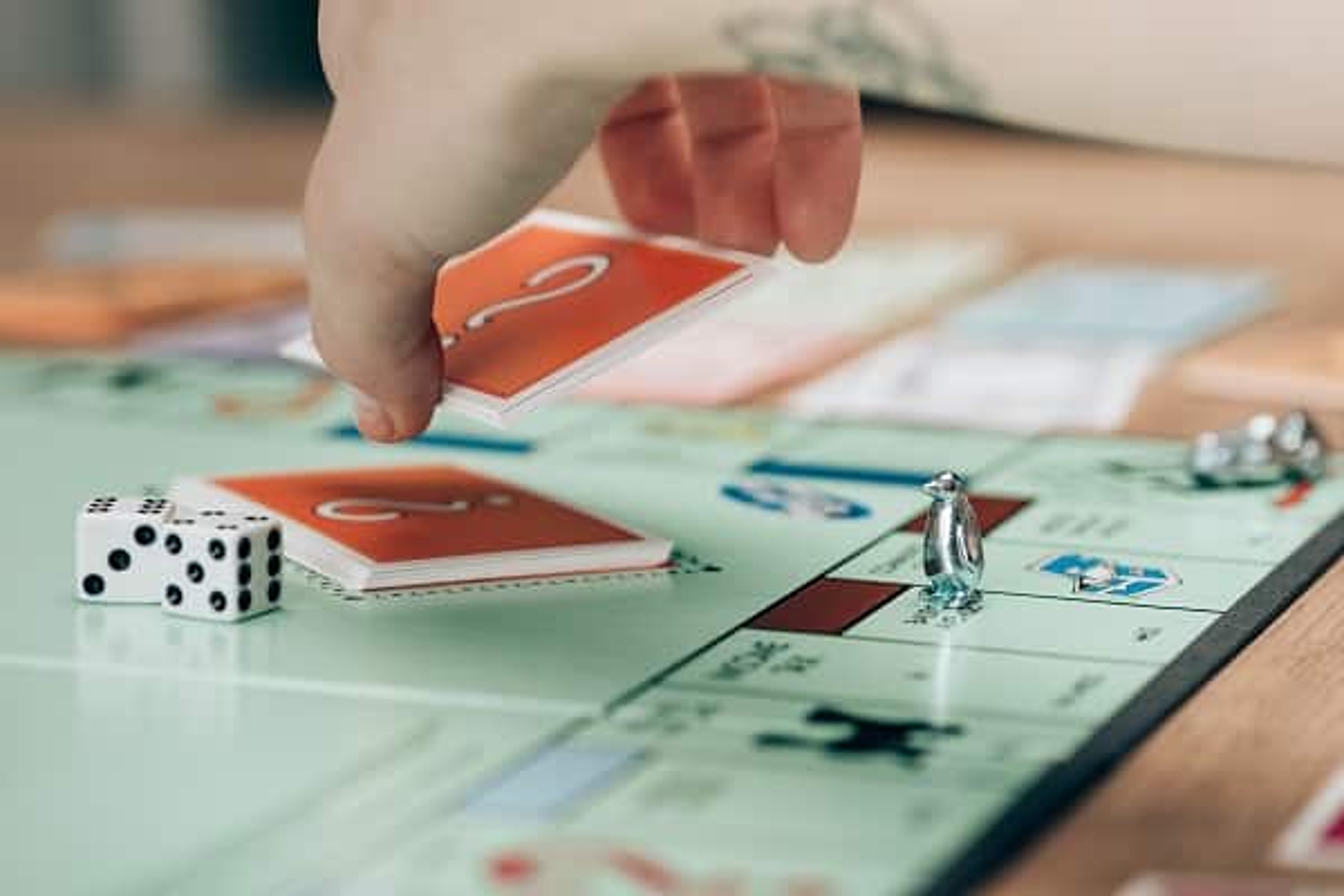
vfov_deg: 13.0
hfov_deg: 19.5
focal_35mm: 105
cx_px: 672
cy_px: 448
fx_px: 3920
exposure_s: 1/200
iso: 100
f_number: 5
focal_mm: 105
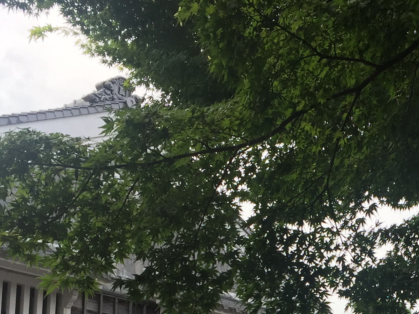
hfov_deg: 25.6
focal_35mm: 74
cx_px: 370
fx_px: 896
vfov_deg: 18.9
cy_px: 367
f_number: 2.2
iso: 32
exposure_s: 1/760
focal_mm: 4.15
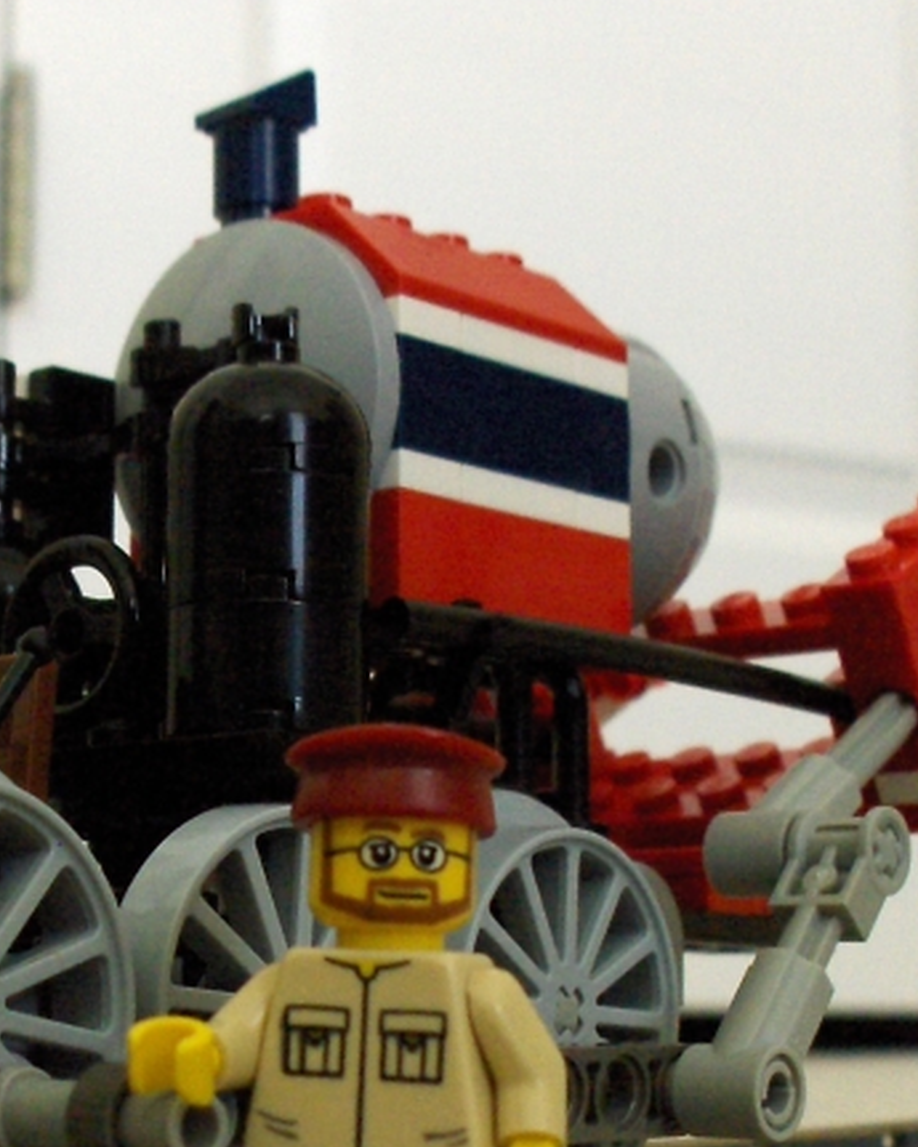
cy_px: 841
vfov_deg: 32.5
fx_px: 1935
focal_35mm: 57
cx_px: 69
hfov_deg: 25.7
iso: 800
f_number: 2.8
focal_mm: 5.8
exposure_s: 1/15
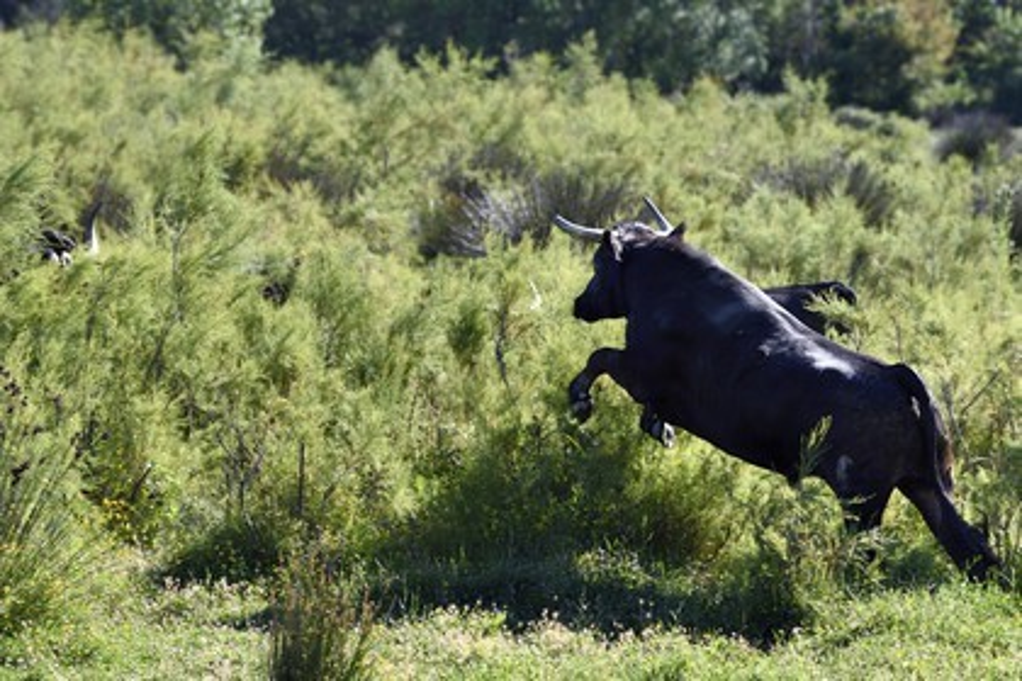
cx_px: 511
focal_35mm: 170
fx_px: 4826
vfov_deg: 8.1
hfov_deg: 12.1
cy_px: 340
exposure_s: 1/800
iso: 400
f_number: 6.3
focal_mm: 170
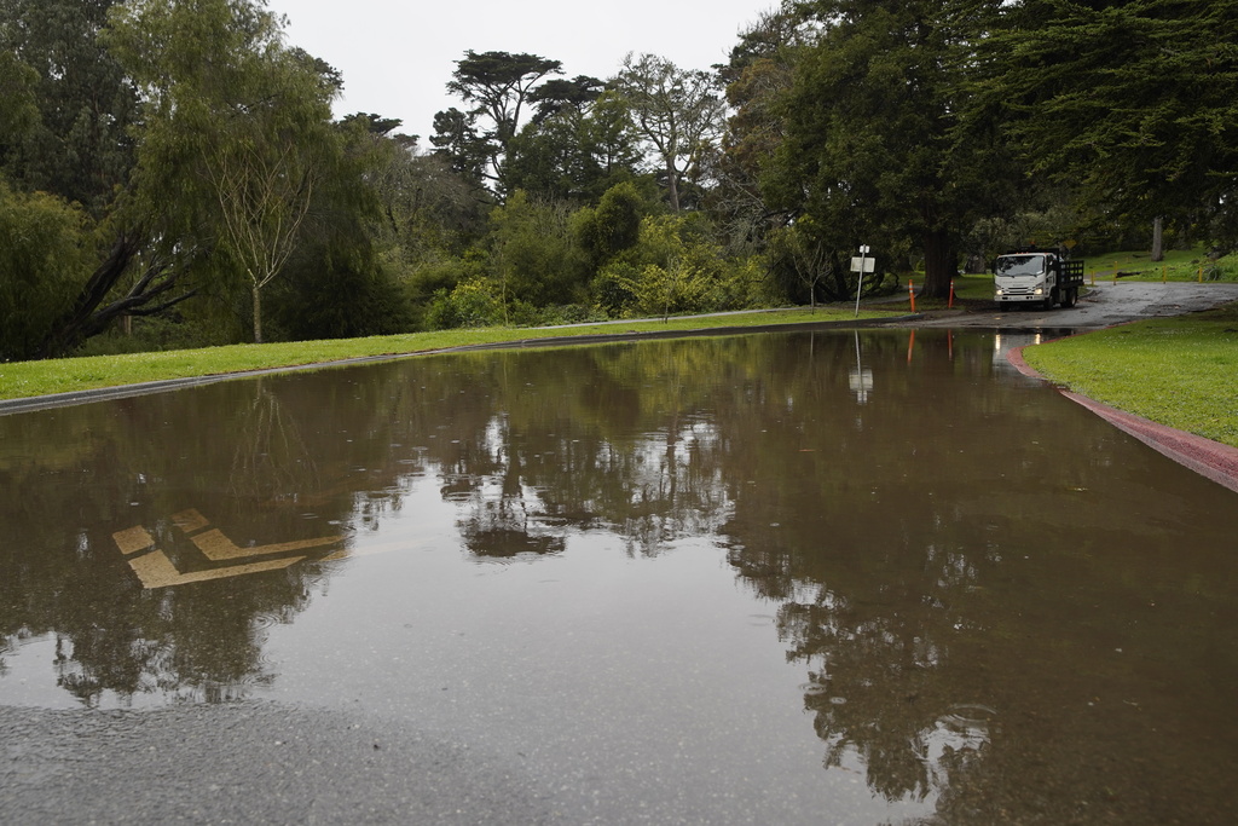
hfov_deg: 57.2
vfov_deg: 40.0
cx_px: 619
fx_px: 1135
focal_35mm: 33
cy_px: 413
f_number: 5.6
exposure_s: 1/320
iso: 400
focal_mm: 33
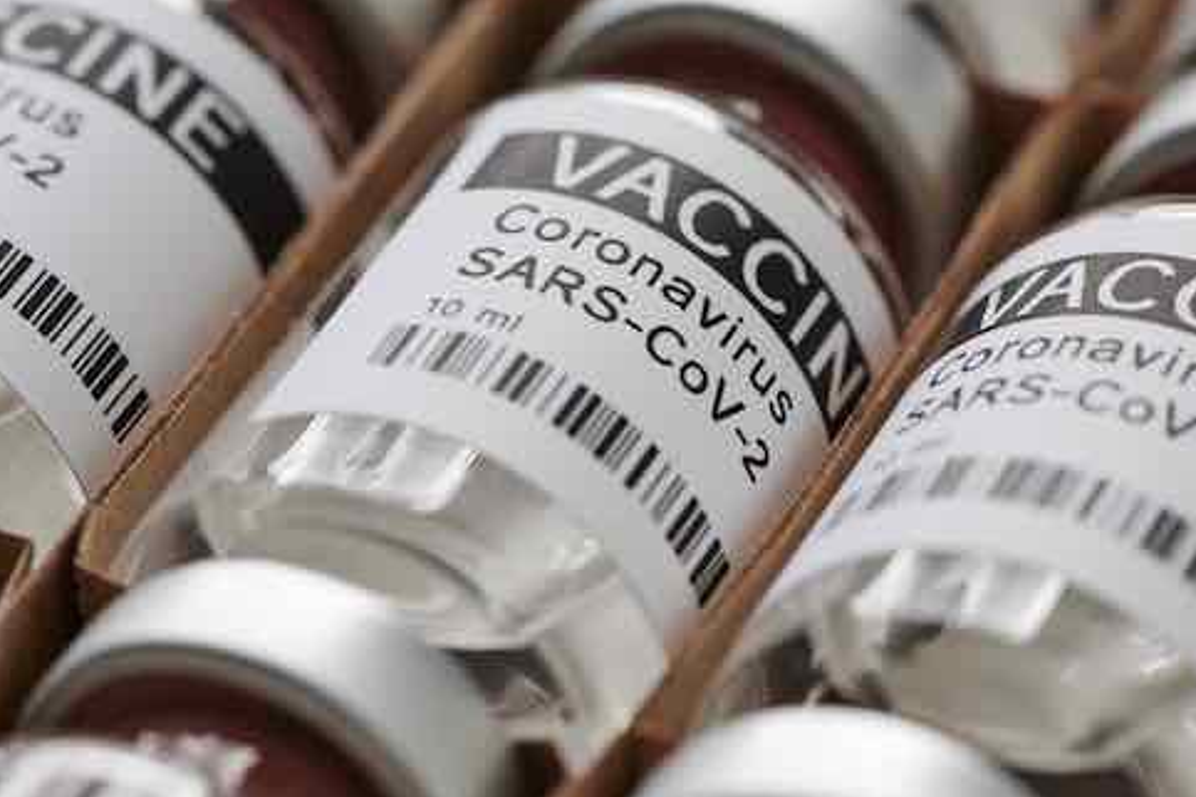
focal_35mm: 139
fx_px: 4618
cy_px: 304
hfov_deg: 14.8
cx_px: 505
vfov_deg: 9.9
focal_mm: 105
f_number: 11
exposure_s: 1/125
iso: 100
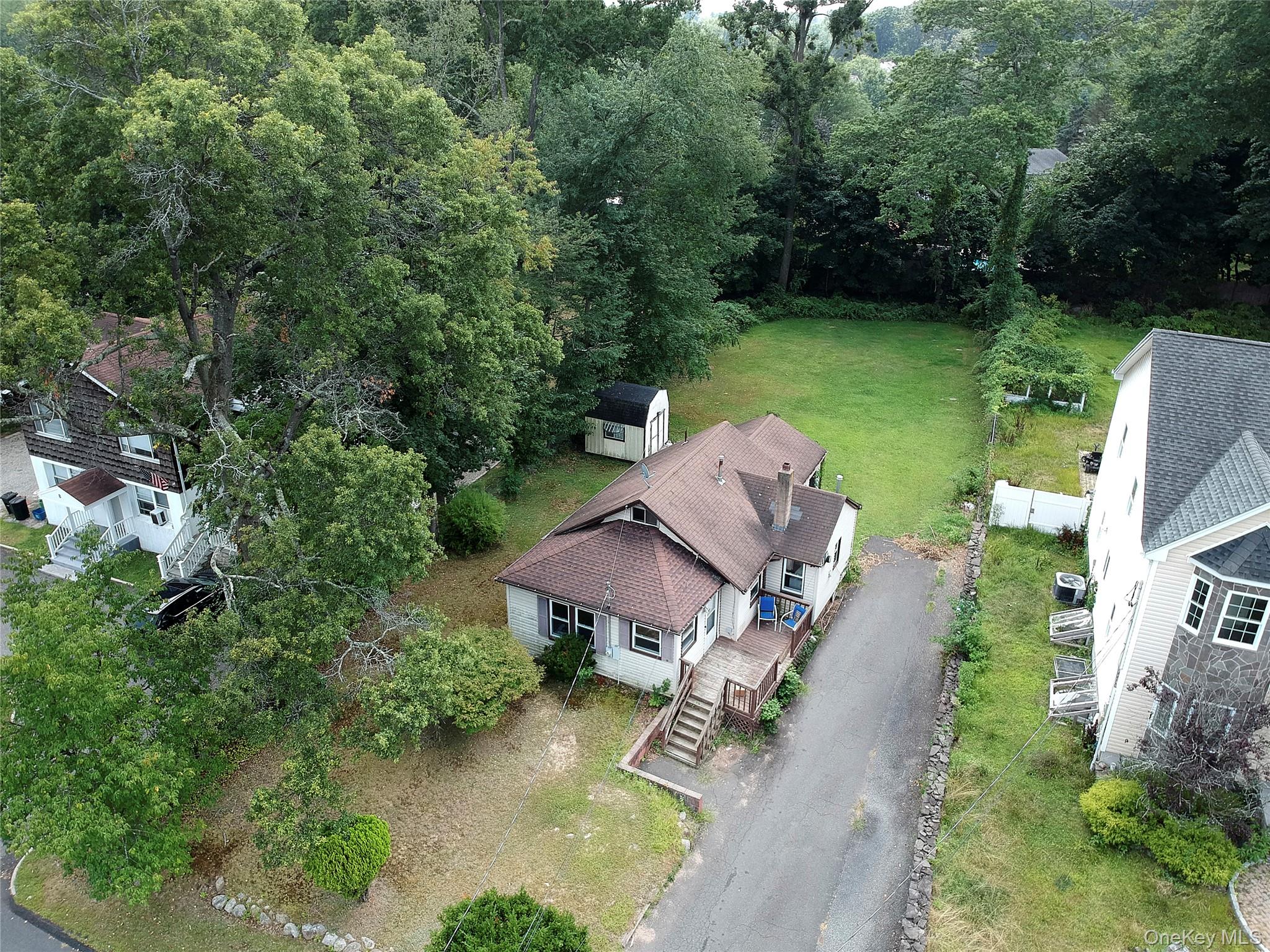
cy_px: 476
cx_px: 635
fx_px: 917
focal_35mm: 25
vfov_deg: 54.9
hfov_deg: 69.4
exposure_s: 1/200
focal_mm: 4.49
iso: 100
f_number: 2.6
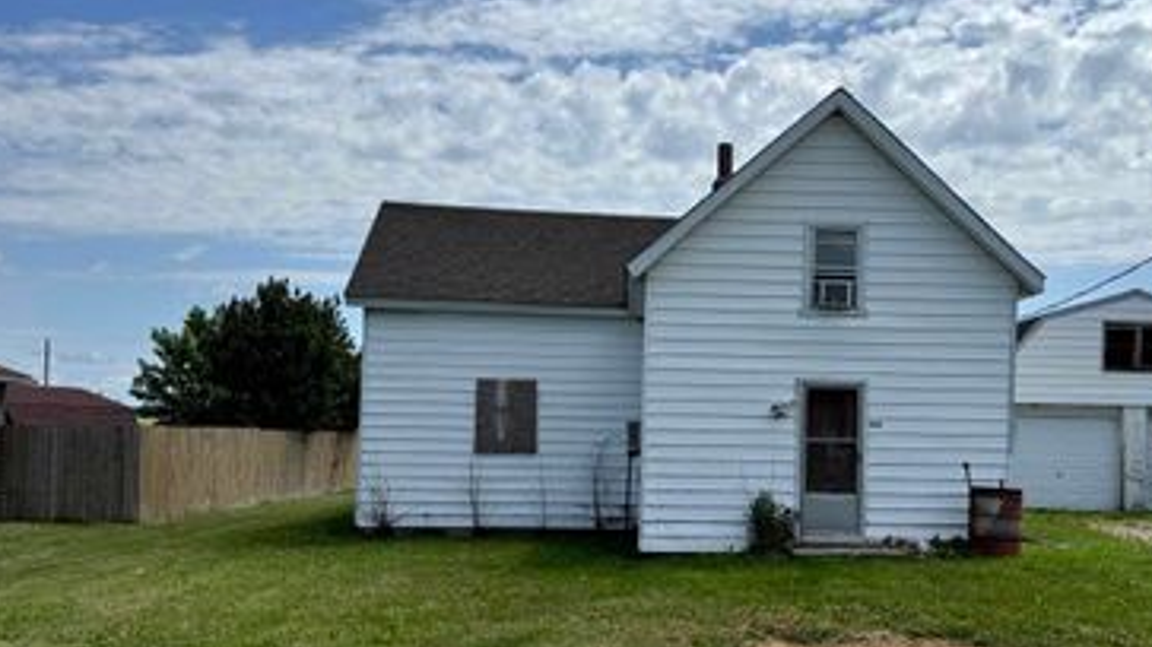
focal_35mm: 36
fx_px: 1099
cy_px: 389
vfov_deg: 32.7
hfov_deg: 54.6
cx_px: 724
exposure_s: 1/10417
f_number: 1.78
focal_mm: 6.76
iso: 80
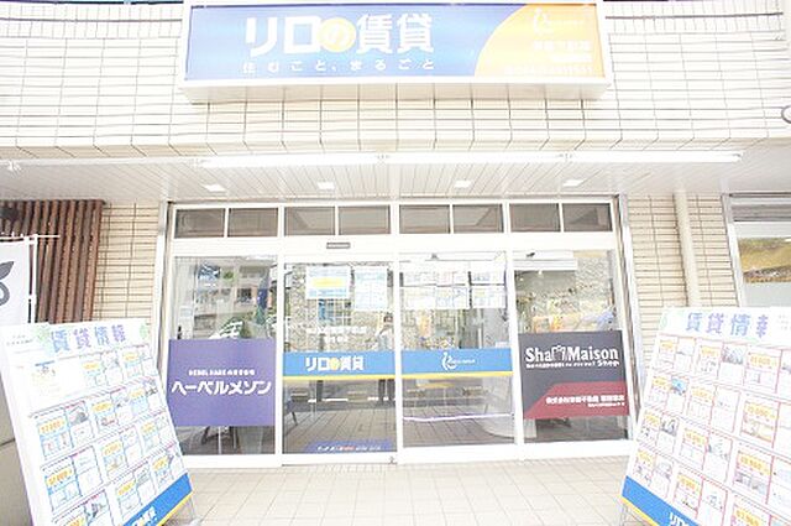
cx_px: 396
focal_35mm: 24
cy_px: 263
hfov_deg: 73.8
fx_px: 527
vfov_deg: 53.0
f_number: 7.1
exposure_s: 1/800
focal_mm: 16
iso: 6400
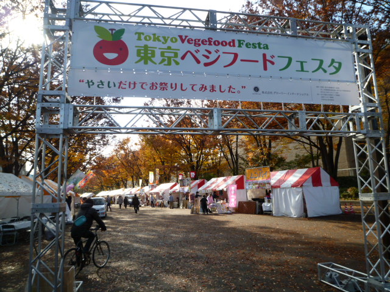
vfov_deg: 54.9
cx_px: 195
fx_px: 282
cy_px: 146
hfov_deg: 69.4
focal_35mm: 25
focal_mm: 4.5
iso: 80
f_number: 4
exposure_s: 1/200
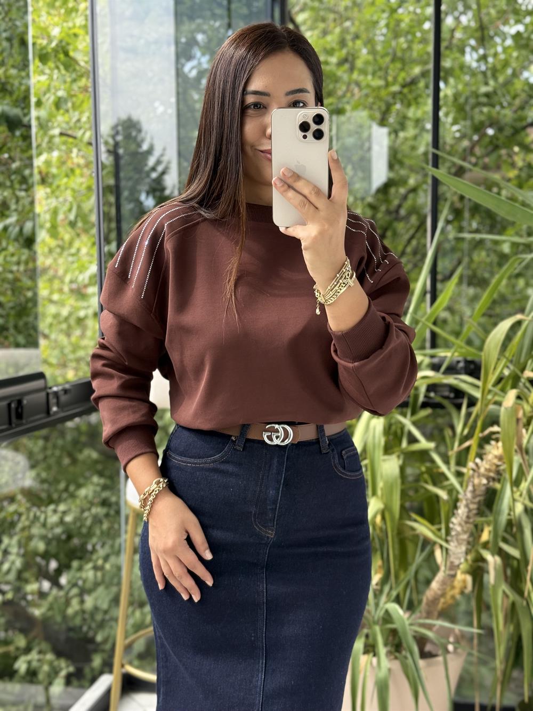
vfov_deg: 39.7
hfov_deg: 30.3
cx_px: 266
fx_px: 985
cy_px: 356
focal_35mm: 48
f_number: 1.78
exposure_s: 1/384
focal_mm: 6.76
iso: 64
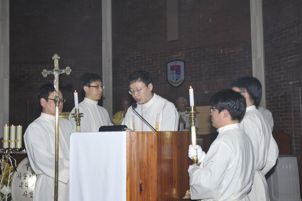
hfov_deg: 41.1
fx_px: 402
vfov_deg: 28.0
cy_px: 100
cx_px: 151
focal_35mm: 48
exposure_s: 1/60
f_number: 5.6
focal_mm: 48
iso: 200
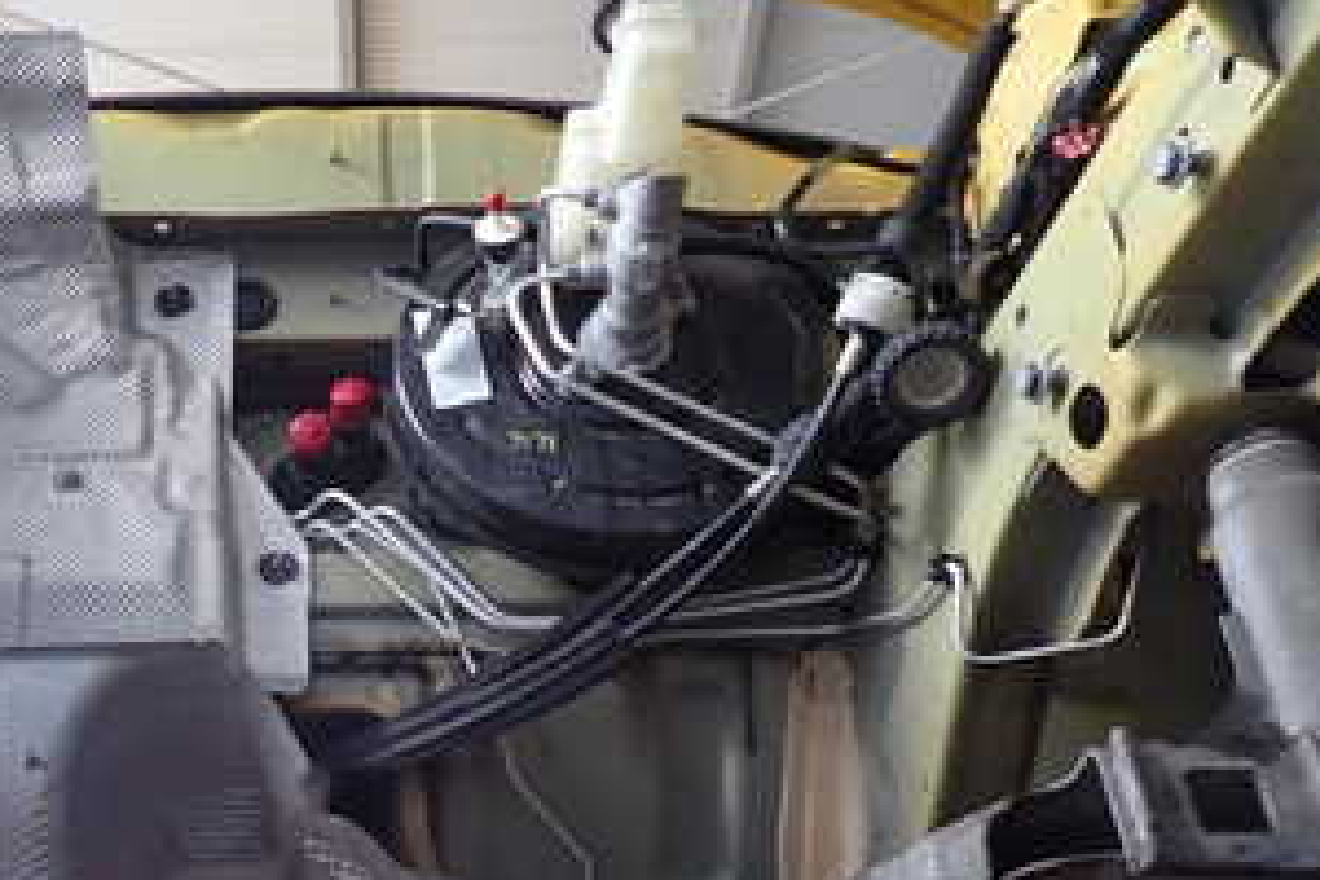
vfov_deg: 25.3
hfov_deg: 36.7
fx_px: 1907
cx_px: 242
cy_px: 761
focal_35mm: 52
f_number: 2
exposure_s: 1/60
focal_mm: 4.5
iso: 100
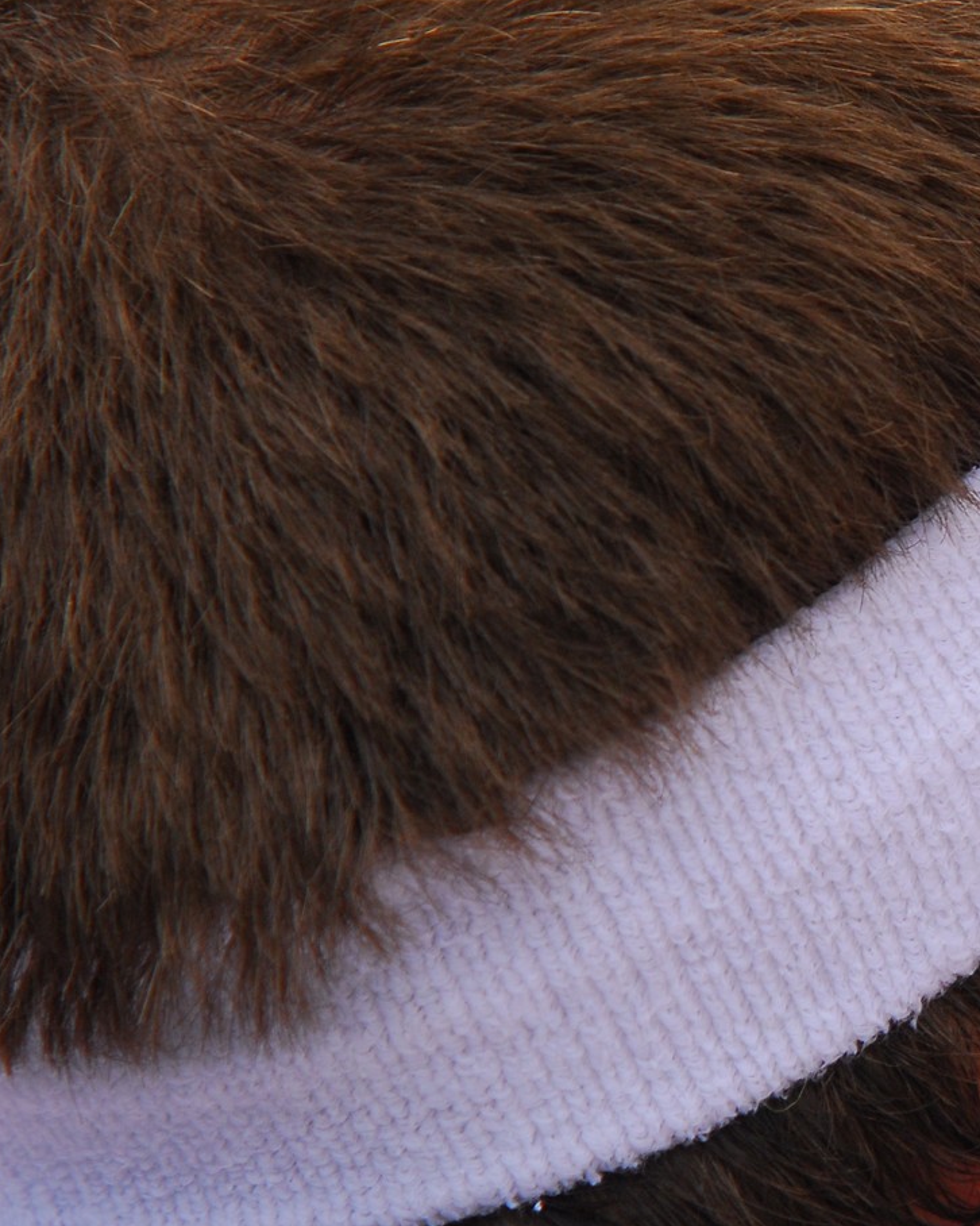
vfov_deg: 4.0
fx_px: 17445
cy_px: 678
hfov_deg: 3.2
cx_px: 1296
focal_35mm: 481
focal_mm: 160
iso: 320
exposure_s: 1/800
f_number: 5
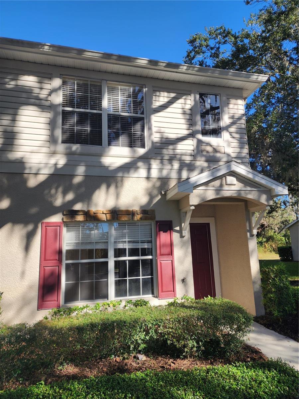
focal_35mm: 23
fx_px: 265
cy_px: 200
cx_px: 150
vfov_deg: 73.9
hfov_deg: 58.9
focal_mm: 6.4
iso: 12
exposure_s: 1/619
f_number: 1.8
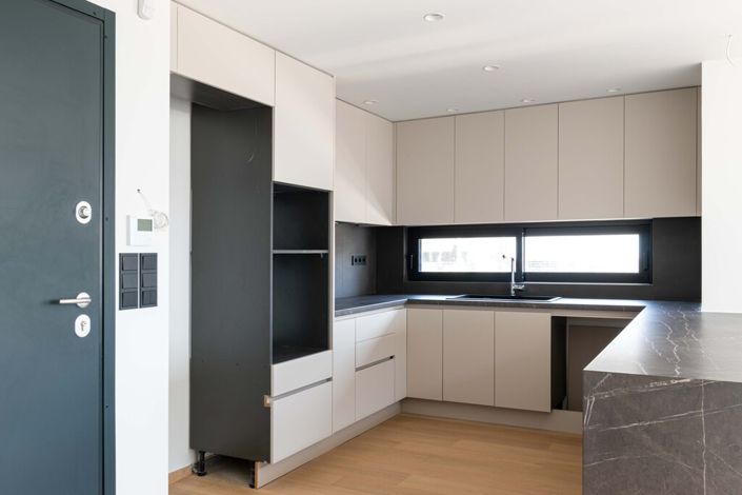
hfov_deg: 61.9
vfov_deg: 43.6
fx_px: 618
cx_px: 371
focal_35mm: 30
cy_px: 248
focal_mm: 20
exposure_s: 1/2
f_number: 9
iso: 100
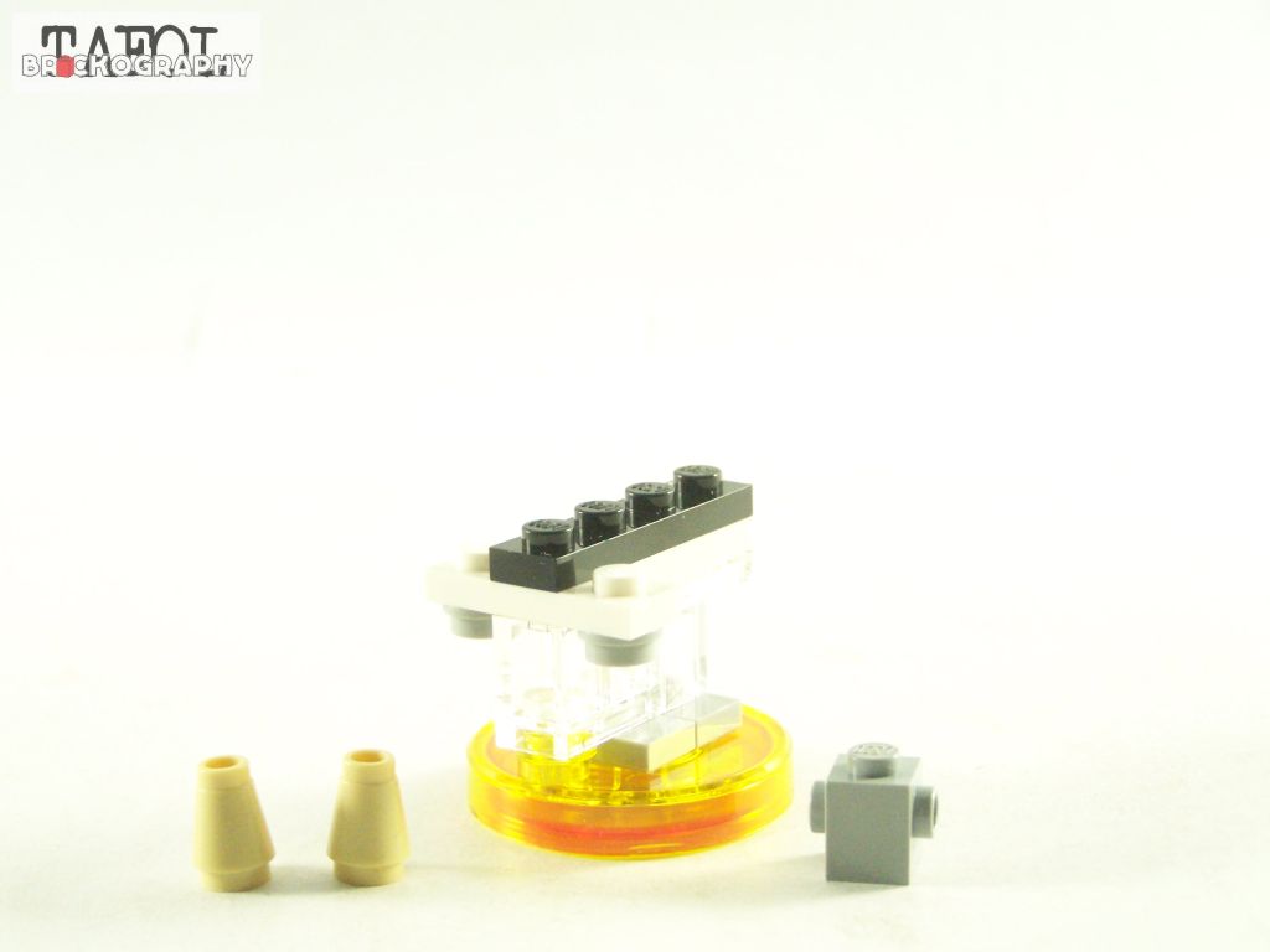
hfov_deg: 23.8
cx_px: 635
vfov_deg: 18.0
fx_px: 3008
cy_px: 476
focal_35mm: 82
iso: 400
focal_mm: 13.7
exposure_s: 1/60
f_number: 3.2
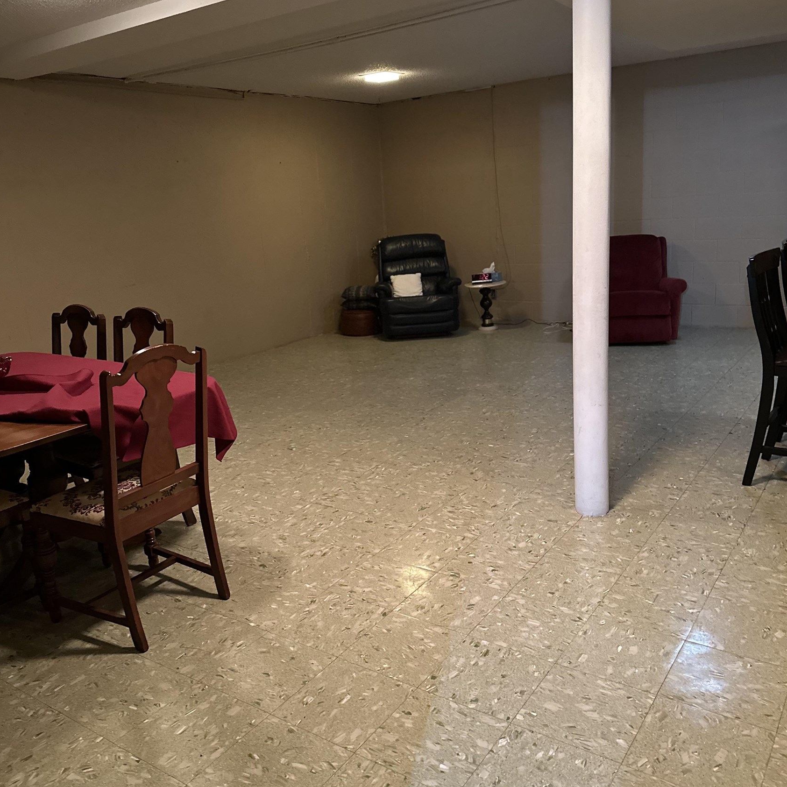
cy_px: 364
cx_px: 399
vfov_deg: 55.6
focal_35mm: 29
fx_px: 746
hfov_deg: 55.6
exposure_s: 1/40
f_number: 1.78
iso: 800
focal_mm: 6.86
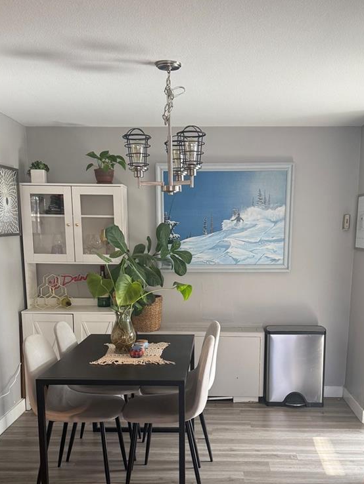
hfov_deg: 36.8
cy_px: 337
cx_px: 204
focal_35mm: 39
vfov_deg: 46.8
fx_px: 546
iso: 200
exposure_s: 1/120
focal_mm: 6.76
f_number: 1.78
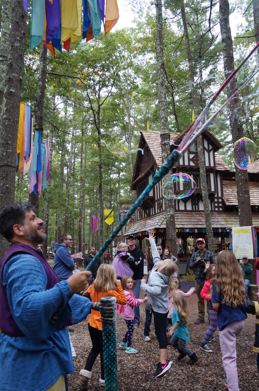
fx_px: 325
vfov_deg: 62.0
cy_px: 196
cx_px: 130
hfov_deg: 43.5
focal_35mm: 30
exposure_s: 1/160
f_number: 4
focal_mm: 20
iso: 500
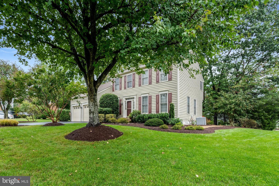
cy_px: 93
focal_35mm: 16
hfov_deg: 96.7
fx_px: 124
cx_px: 140
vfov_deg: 73.7
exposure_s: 1/160
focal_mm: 16
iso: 1250
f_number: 8
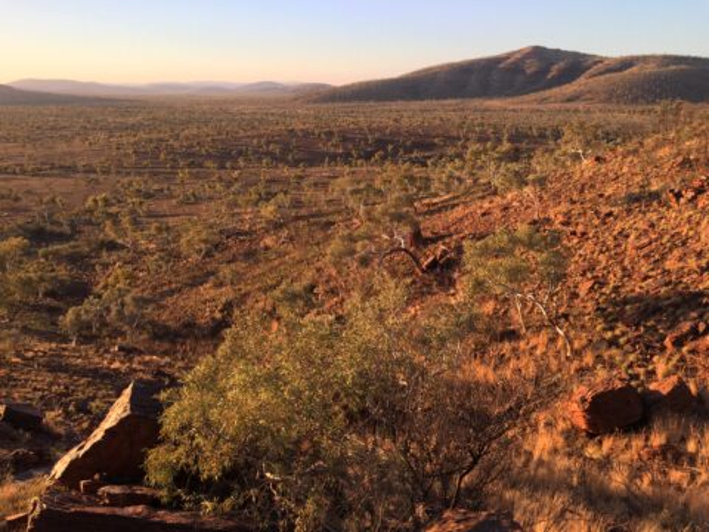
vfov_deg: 48.2
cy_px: 266
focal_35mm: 29
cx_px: 354
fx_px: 594
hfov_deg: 61.7
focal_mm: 4.15
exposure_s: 1/234
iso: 25
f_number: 2.2
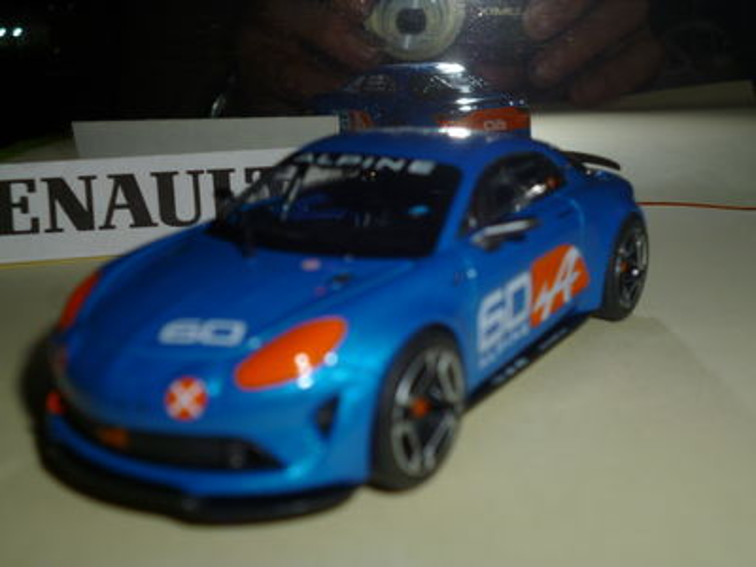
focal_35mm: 41
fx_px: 895
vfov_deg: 35.1
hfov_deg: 45.8
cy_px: 284
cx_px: 378
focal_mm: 7.3
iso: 100
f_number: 3.7
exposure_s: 1/60
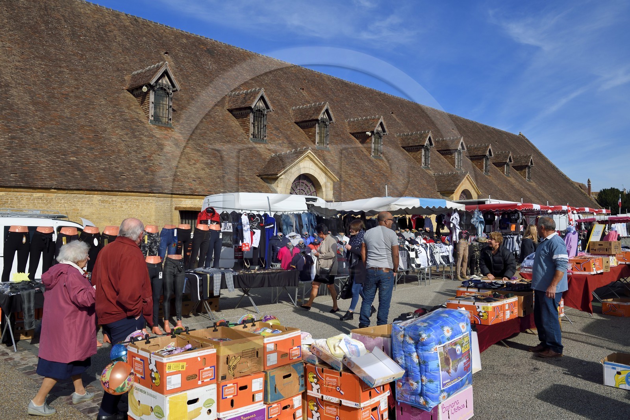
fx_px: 490
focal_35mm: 28
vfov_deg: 46.4
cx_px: 315
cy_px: 210
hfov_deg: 65.5
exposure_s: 1/250
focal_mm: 28
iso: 200
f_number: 14
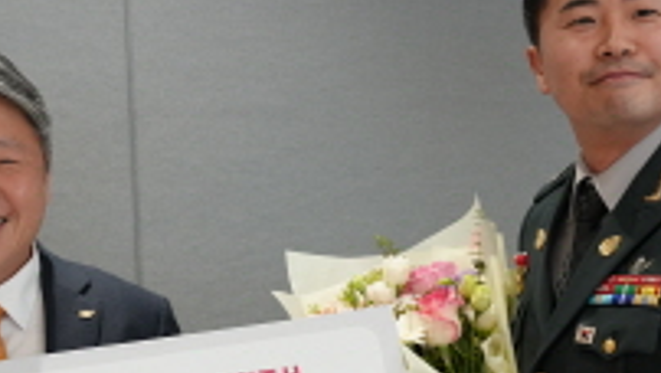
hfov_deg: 17.7
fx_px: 2110
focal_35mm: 120
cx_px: 170
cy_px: 345
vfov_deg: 10.0
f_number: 4
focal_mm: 46.5
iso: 1600
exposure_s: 1/160
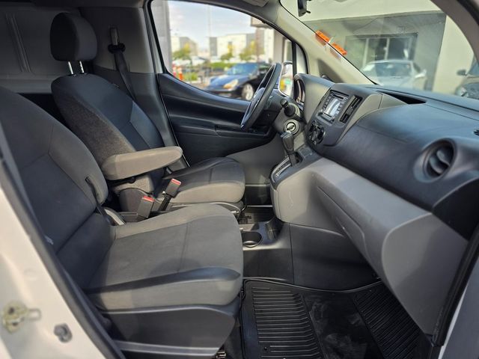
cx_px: 240
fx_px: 318
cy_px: 180
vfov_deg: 58.9
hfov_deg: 73.9
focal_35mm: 23
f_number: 1.7
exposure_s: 1/359
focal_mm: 6.3
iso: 40
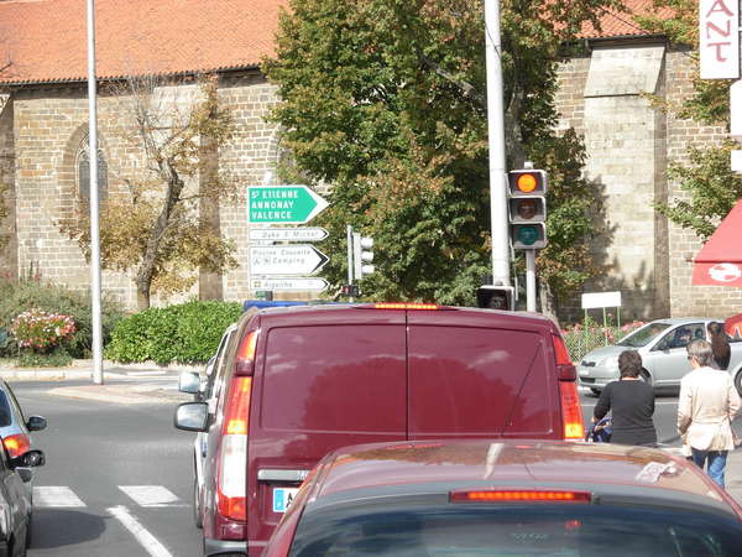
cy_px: 278
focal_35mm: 104
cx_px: 371
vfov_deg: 14.2
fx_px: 2229
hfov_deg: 18.9
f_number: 4
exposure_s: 1/406
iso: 79
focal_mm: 17.2
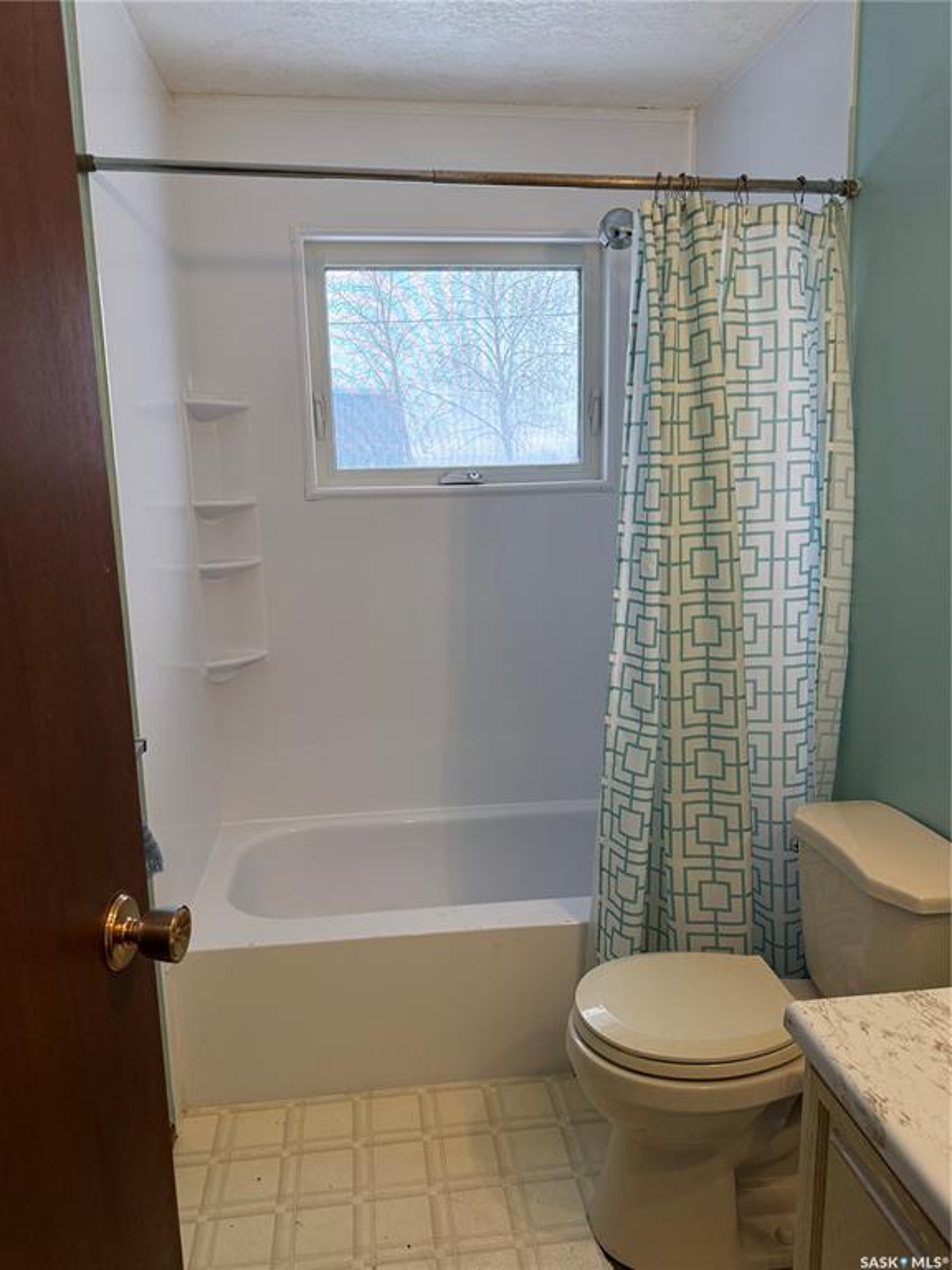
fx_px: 880
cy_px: 635
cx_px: 476
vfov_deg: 71.6
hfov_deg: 56.8
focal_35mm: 24
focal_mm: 6.76
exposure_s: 1/160
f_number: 1.78
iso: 200
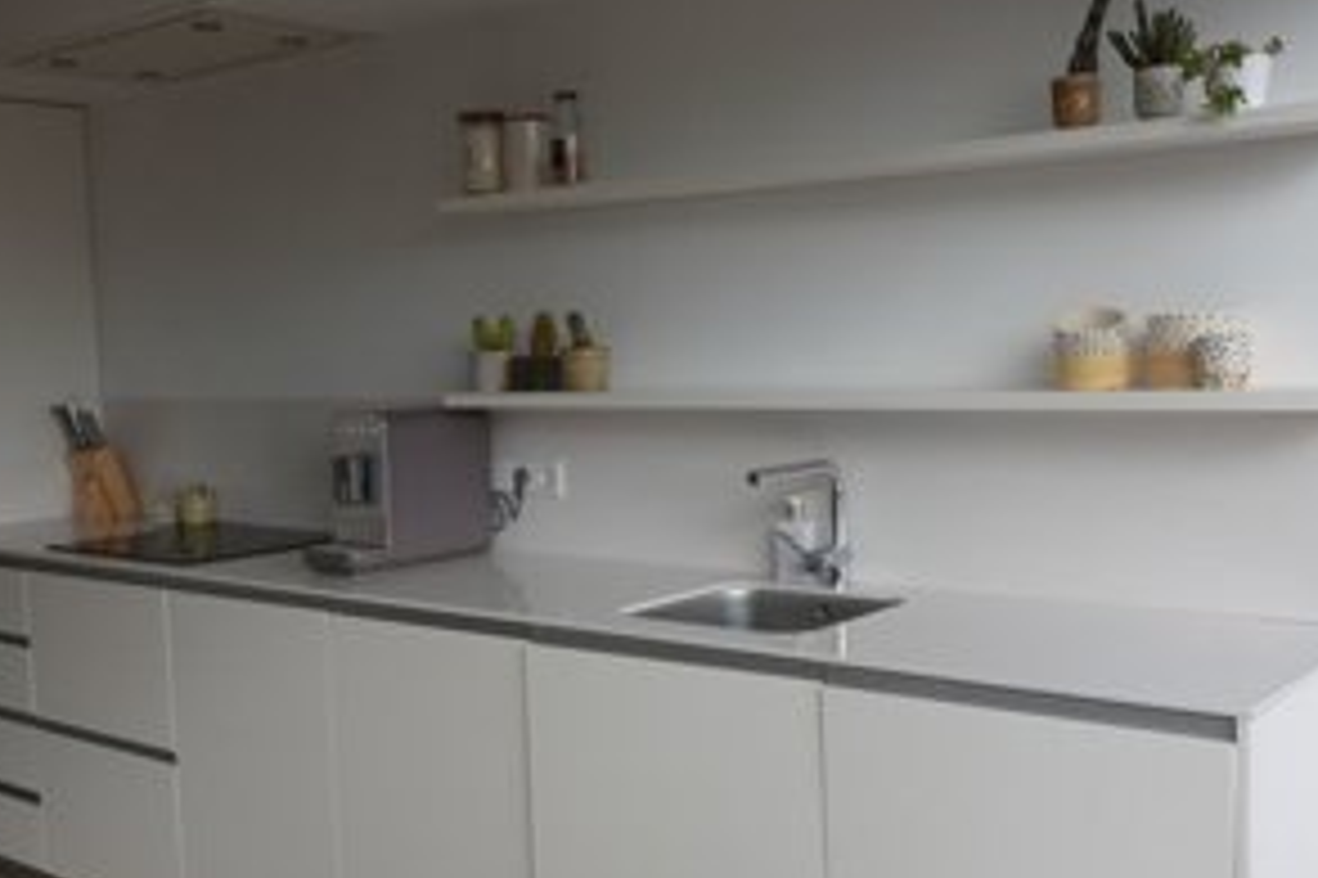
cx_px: 612
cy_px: 486
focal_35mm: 41
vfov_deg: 32.6
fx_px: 1500
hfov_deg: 47.4
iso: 125
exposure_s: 1/500
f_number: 4
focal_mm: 11.29
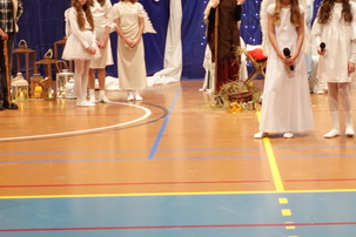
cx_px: 254
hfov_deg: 18.3
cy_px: 84
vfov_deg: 12.3
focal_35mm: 111
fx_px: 1098
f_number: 2.8
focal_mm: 25.7
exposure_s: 1/80
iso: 1000
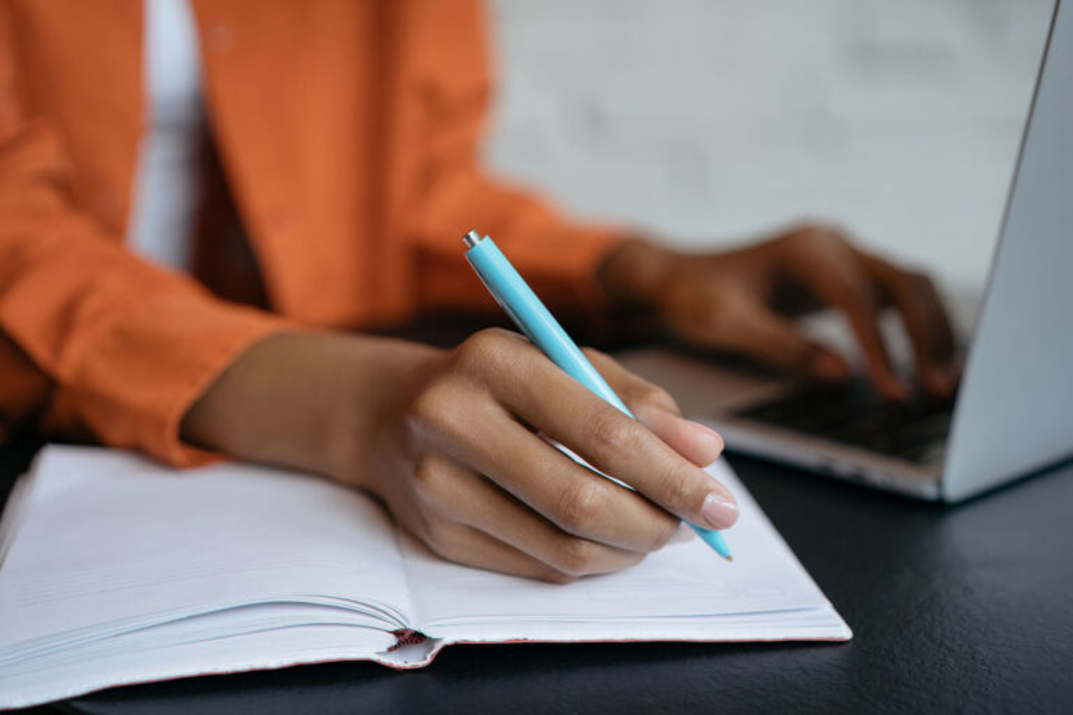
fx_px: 1639
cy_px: 358
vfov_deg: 24.6
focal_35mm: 55
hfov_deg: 36.2
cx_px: 536
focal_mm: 55
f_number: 2.5
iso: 200
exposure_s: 1/400
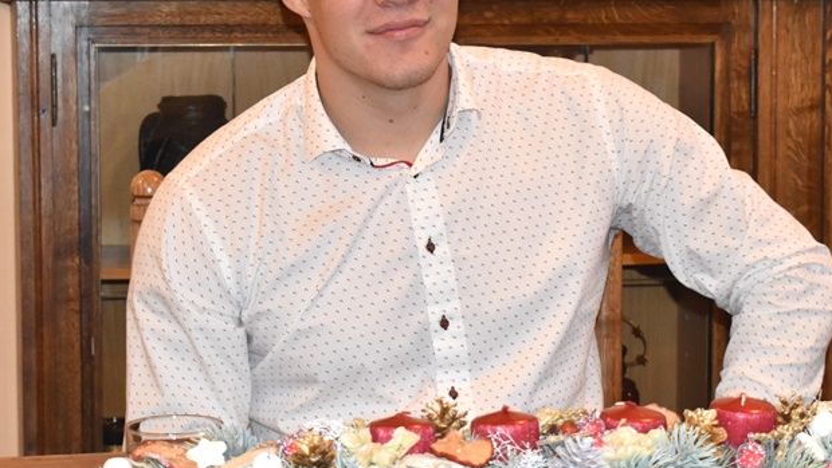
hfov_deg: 19.6
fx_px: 2405
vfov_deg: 11.1
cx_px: 417
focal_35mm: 109
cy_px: 190
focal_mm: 42
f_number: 6.3
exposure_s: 1/60
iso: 3200
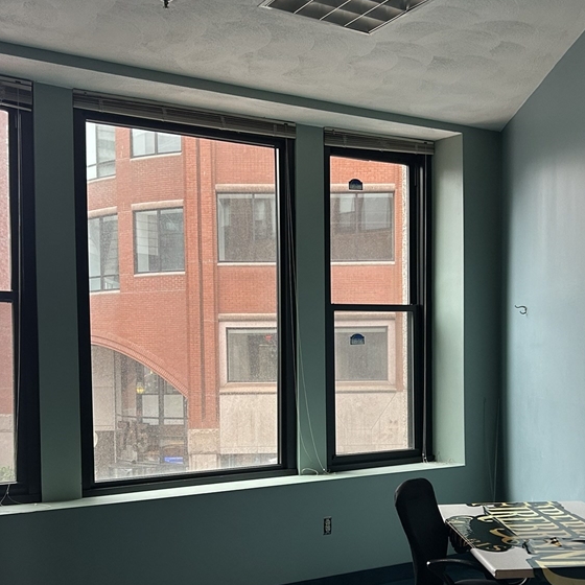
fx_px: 803
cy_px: 390
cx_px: 325
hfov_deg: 40.0
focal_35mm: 42
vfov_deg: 39.6
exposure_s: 1/60
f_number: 1.5
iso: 125
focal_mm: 5.7
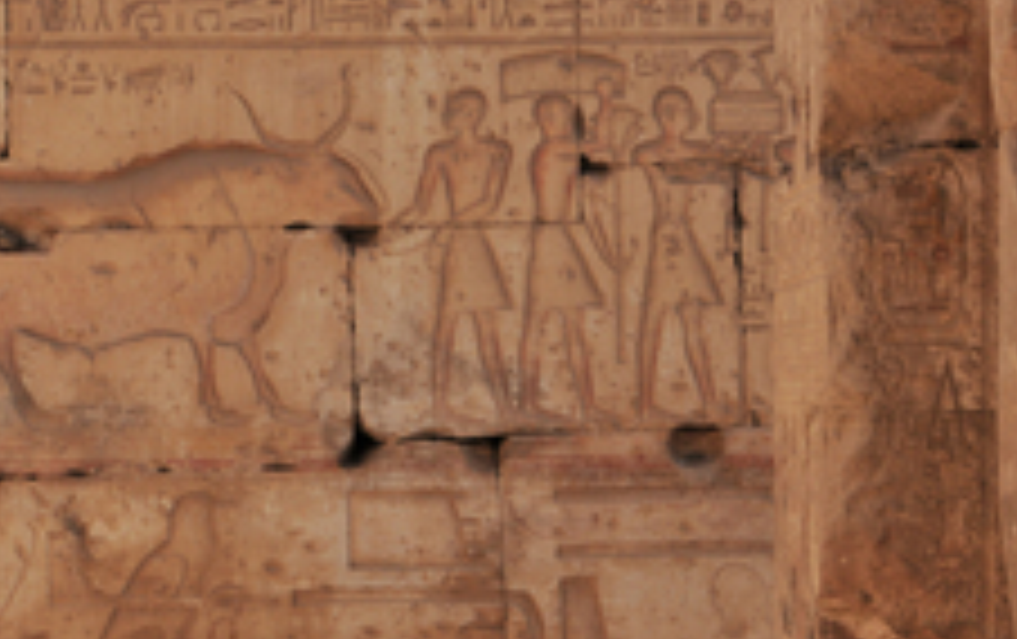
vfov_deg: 7.4
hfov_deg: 11.7
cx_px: 252
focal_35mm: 178
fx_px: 4941
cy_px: 495
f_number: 11
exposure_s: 1/500
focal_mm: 60
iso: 200
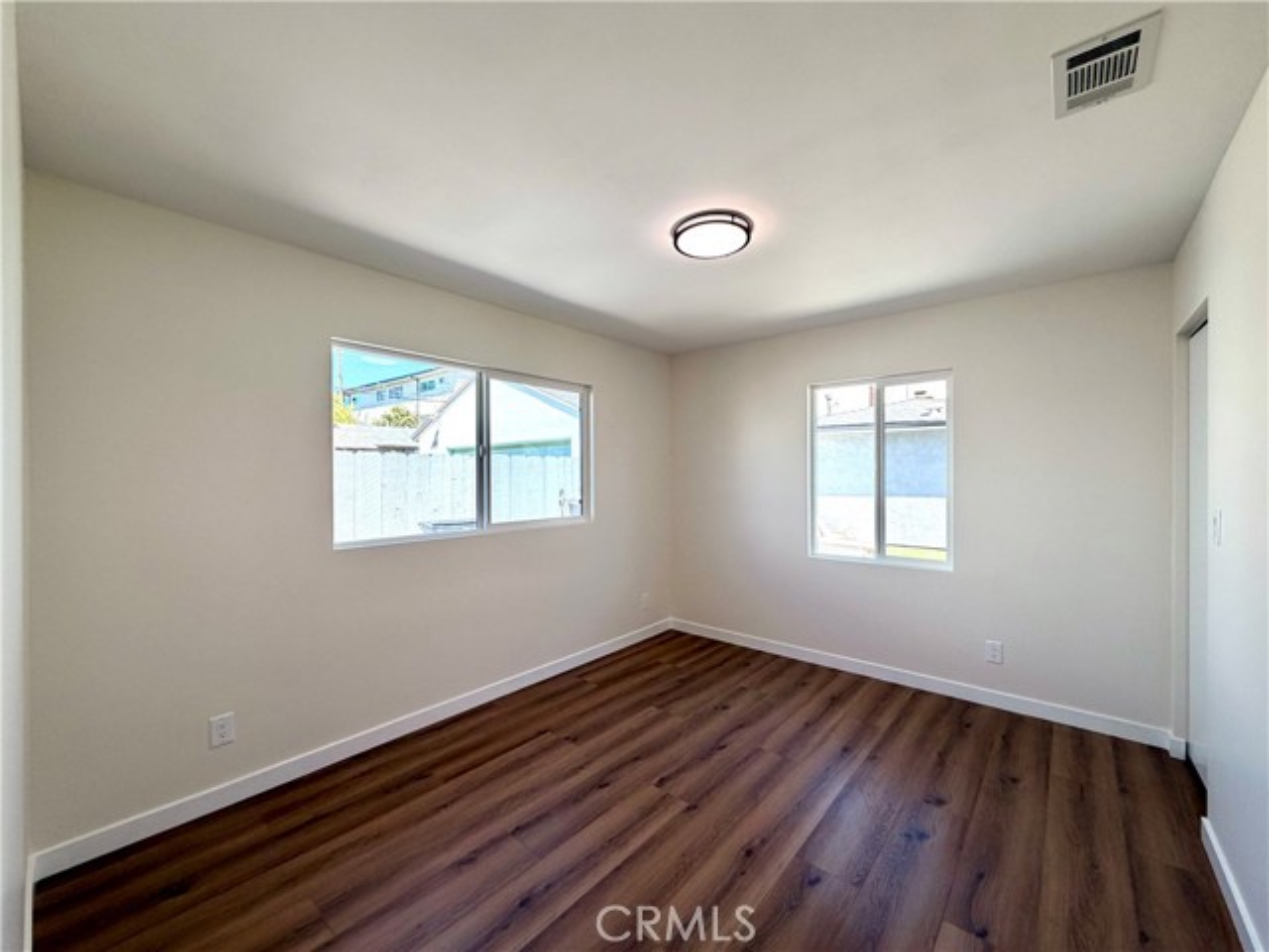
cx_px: 634
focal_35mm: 14
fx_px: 513
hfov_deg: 102.1
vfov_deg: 85.7
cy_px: 476
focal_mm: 2.22
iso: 64
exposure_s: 1/186
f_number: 2.2
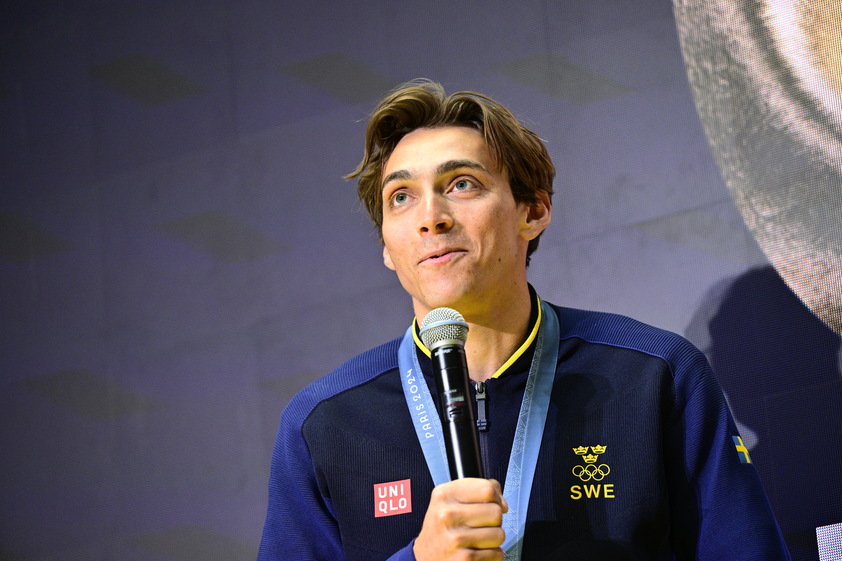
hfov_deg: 14.2
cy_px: 280
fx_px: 3391
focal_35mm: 145
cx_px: 421
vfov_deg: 9.5
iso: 2000
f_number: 2.8
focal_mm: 145
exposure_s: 1/500
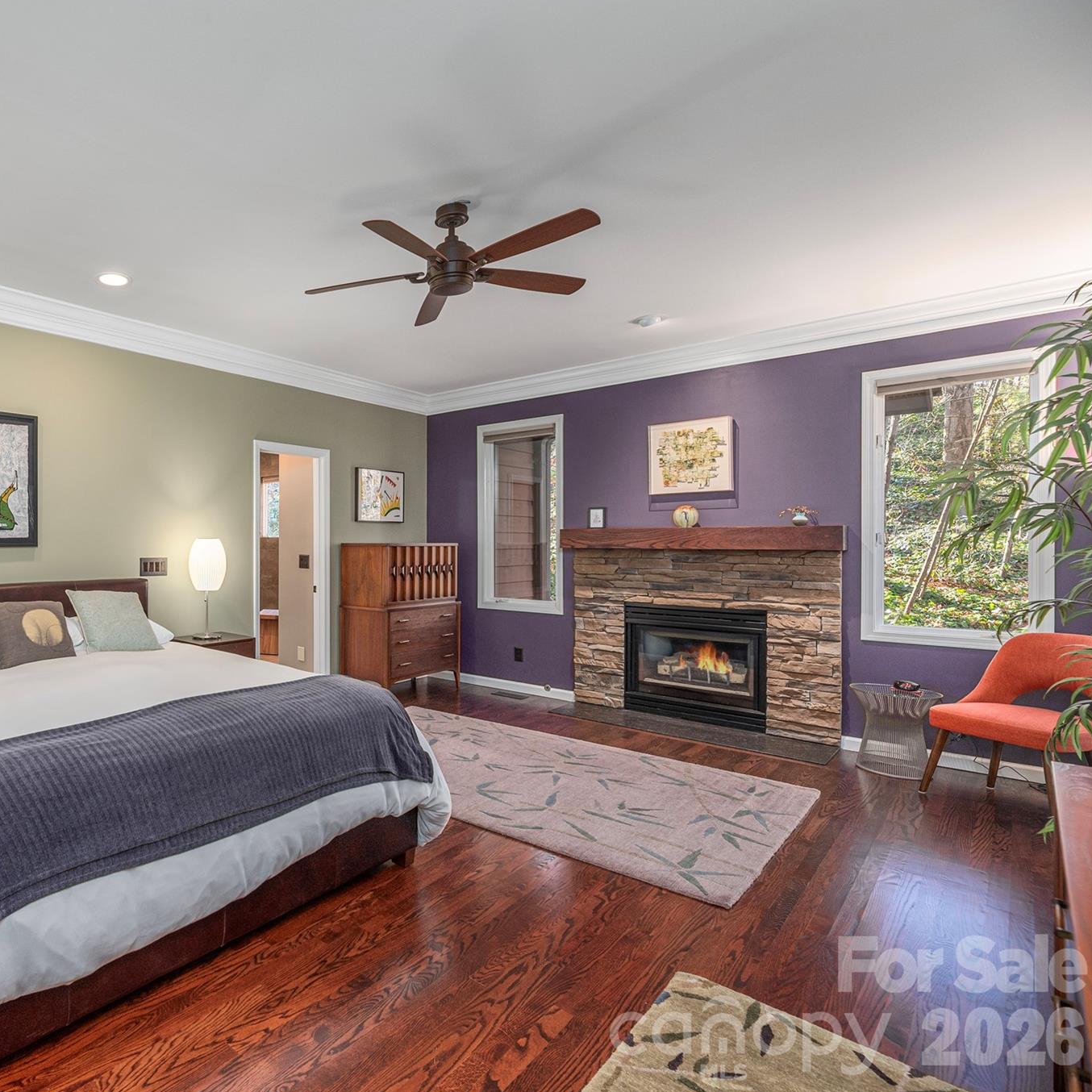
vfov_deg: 80.7
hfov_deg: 74.8
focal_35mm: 18
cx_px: 269
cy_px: 544
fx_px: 642
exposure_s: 1/60
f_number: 7.1
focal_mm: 14
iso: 320
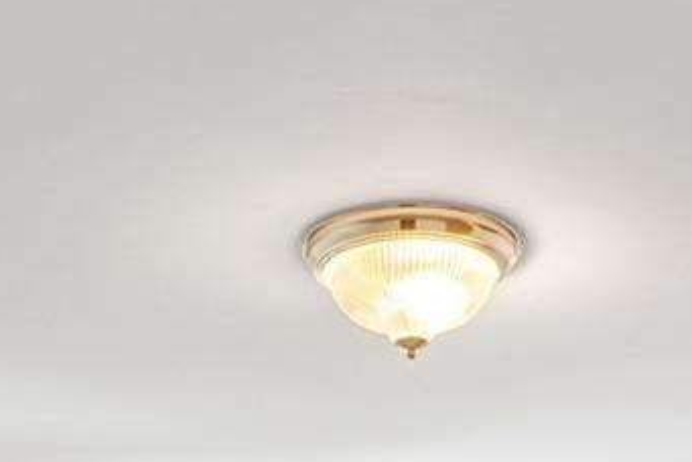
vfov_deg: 14.1
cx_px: 365
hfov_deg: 24.2
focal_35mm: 84
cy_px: 884
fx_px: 1616
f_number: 11
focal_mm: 14
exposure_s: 1/2.5
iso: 100
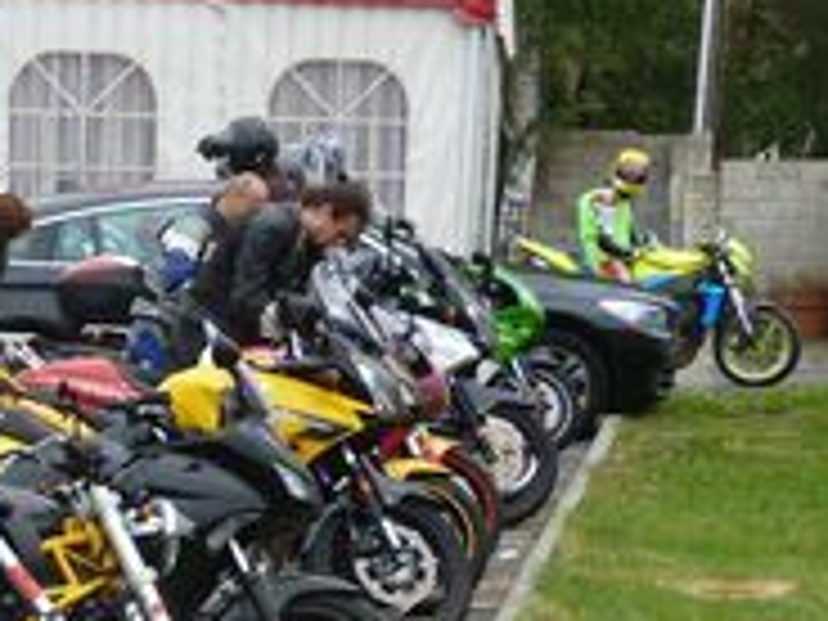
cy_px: 626
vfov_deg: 7.7
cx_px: -567
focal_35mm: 191
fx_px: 4569
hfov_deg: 9.9
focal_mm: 10
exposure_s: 1/250
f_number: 4
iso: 80
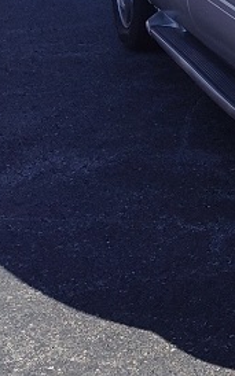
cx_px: 521
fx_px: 933
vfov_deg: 21.8
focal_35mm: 91
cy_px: -19
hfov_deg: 12.1
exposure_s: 1/4142
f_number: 1.8
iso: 100
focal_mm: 5.56
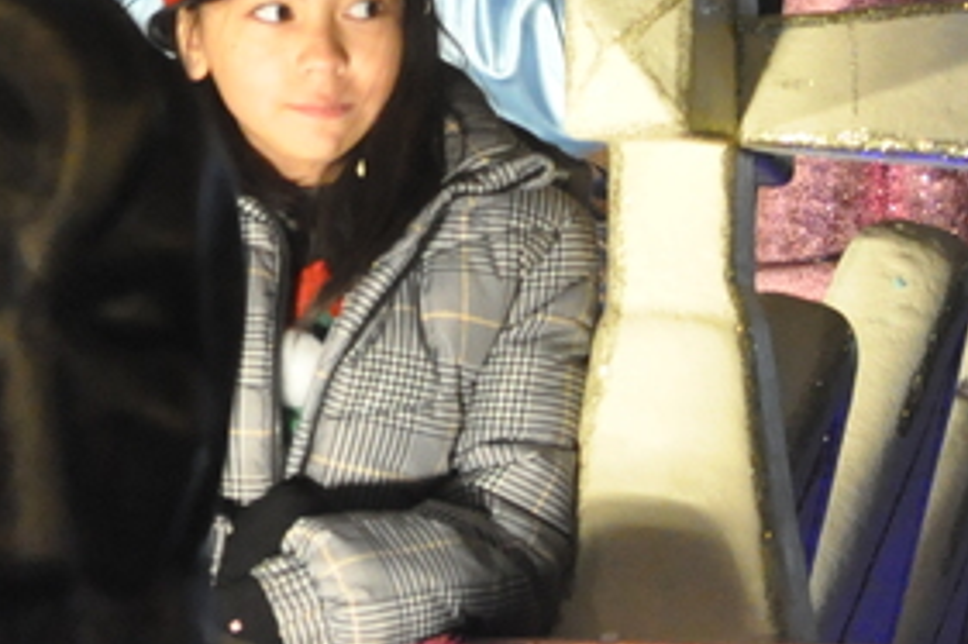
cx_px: -45
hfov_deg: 6.5
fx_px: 8438
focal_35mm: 314
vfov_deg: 4.3
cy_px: -425
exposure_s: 1/125
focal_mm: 62
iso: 3200
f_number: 5.6
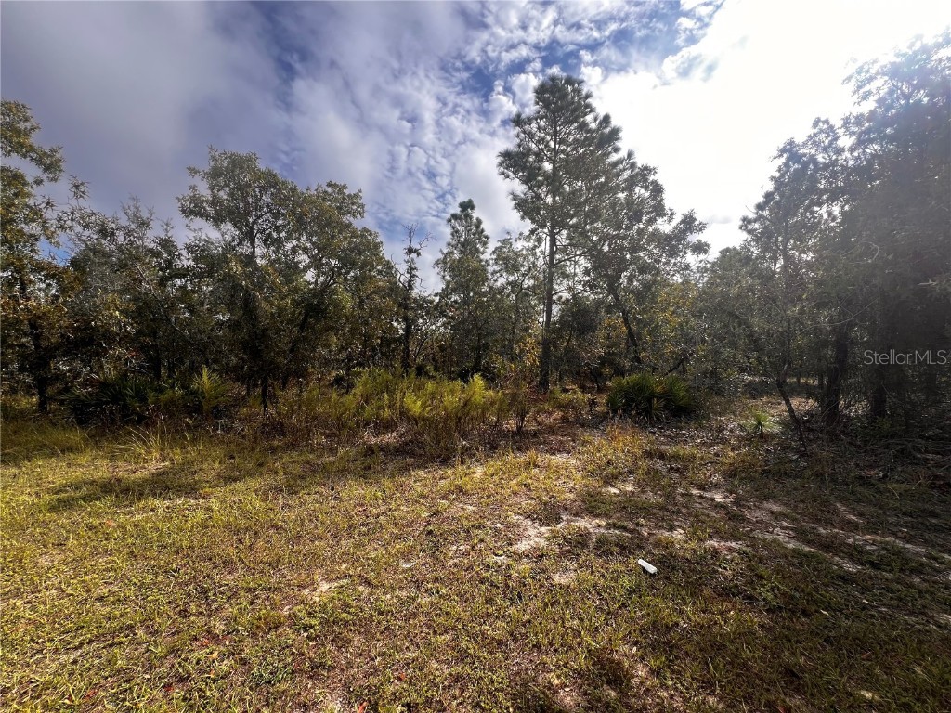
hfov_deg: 106.2
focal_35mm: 13
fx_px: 357
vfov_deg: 89.9
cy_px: 356
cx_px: 476
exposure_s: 1/708
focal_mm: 1.57
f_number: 1.8
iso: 32
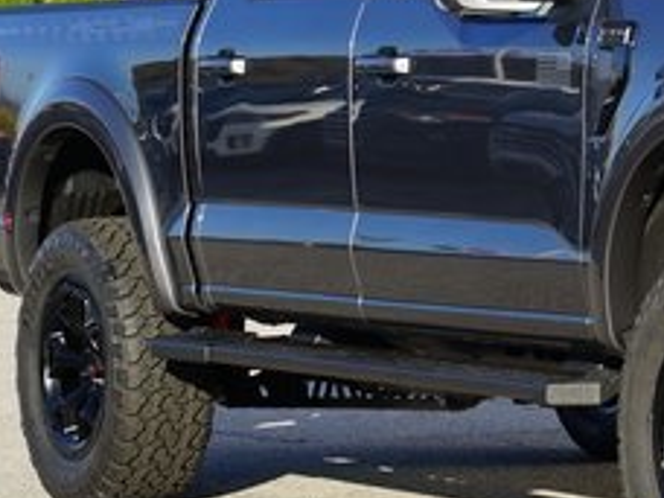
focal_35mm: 197
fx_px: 3779
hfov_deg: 9.9
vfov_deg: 7.5
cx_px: 789
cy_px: 89
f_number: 11
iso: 100
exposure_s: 1/100
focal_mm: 73
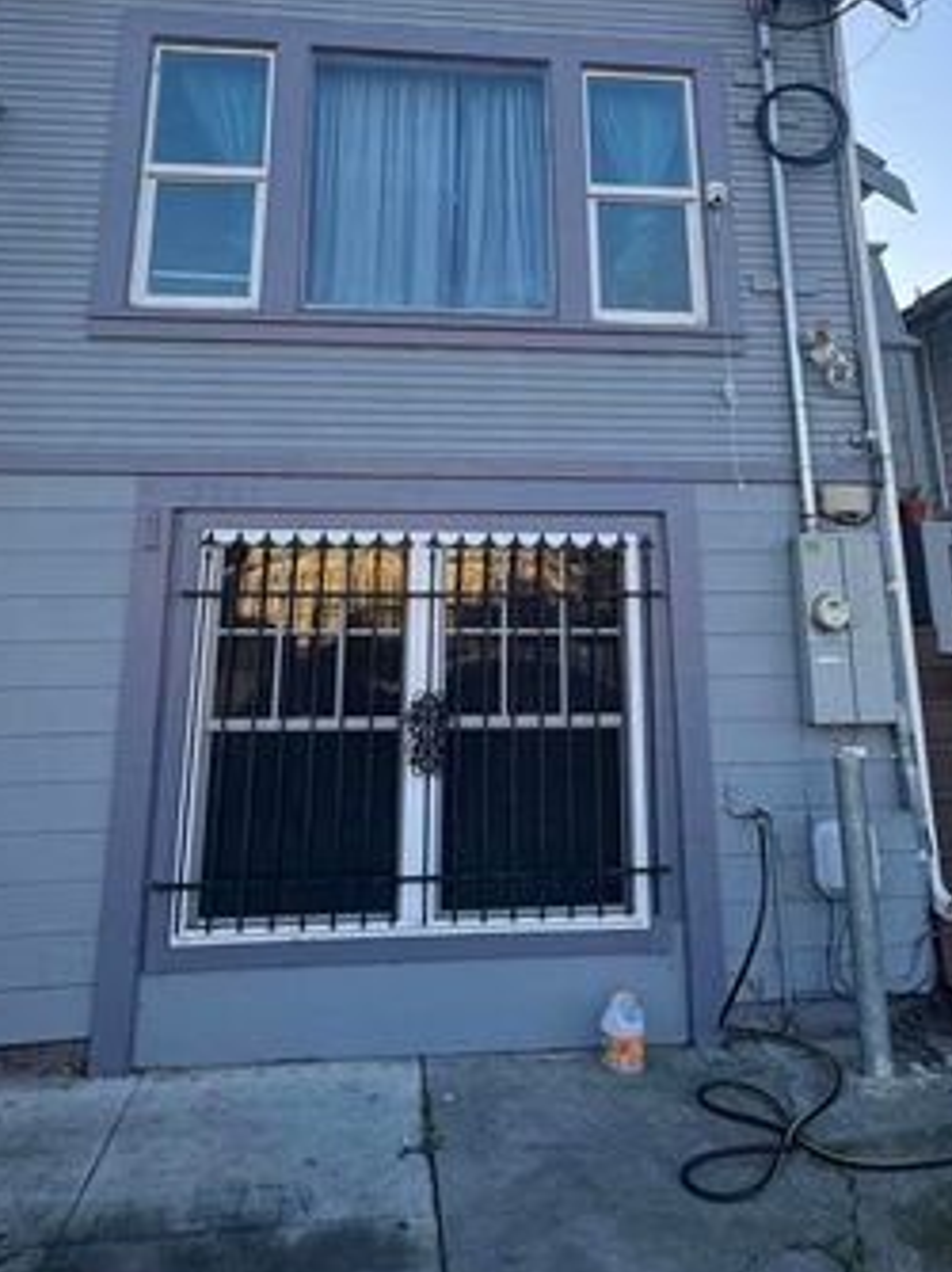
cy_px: 322
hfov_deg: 49.7
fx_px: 1028
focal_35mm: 28
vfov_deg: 60.1
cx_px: 503
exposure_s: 1/256
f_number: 2.2
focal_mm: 2.22
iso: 40
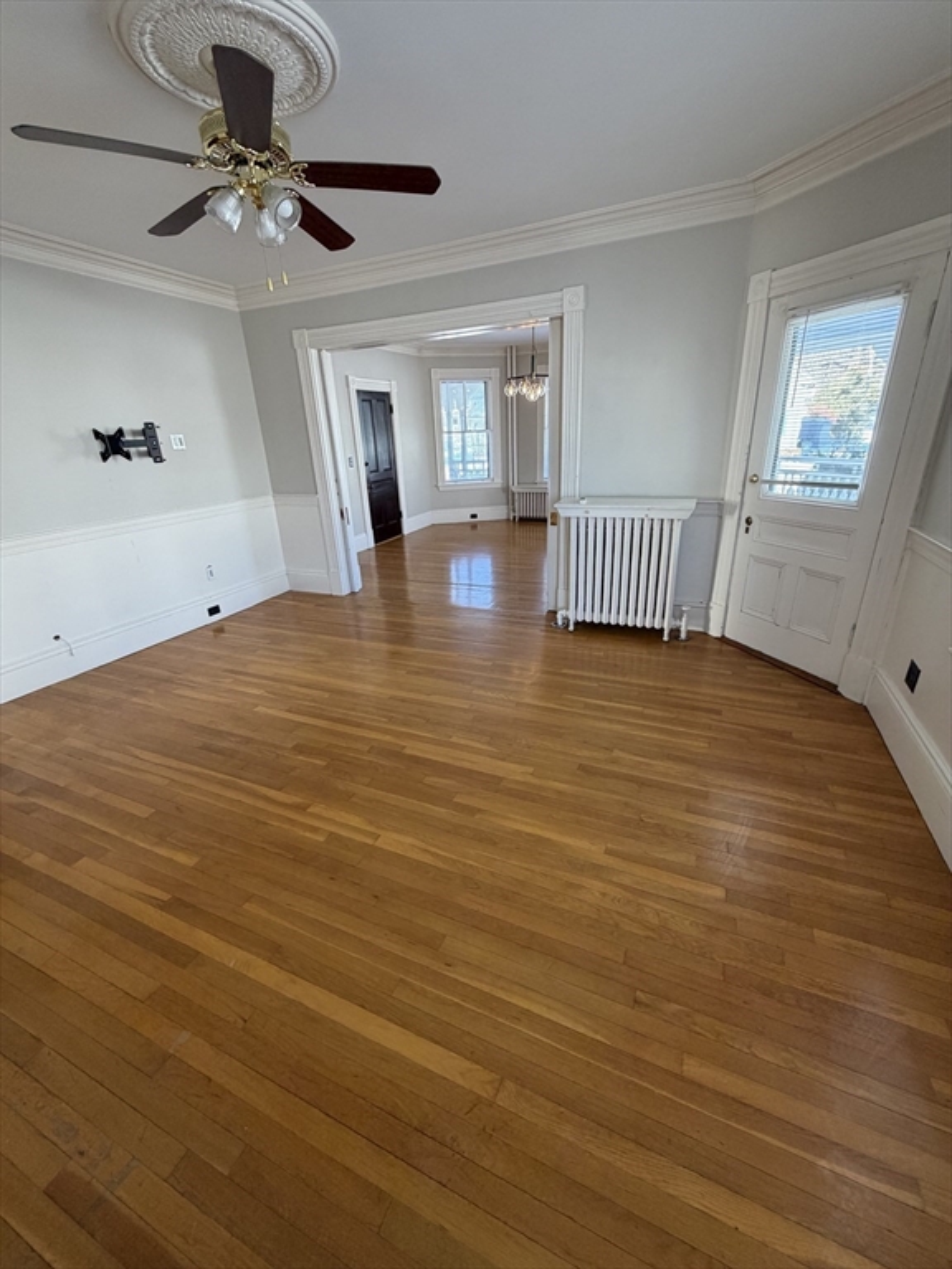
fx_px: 513
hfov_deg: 85.7
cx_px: 476
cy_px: 634
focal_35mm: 14
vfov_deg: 102.1
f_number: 2.2
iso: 200
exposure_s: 1/121
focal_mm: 2.22
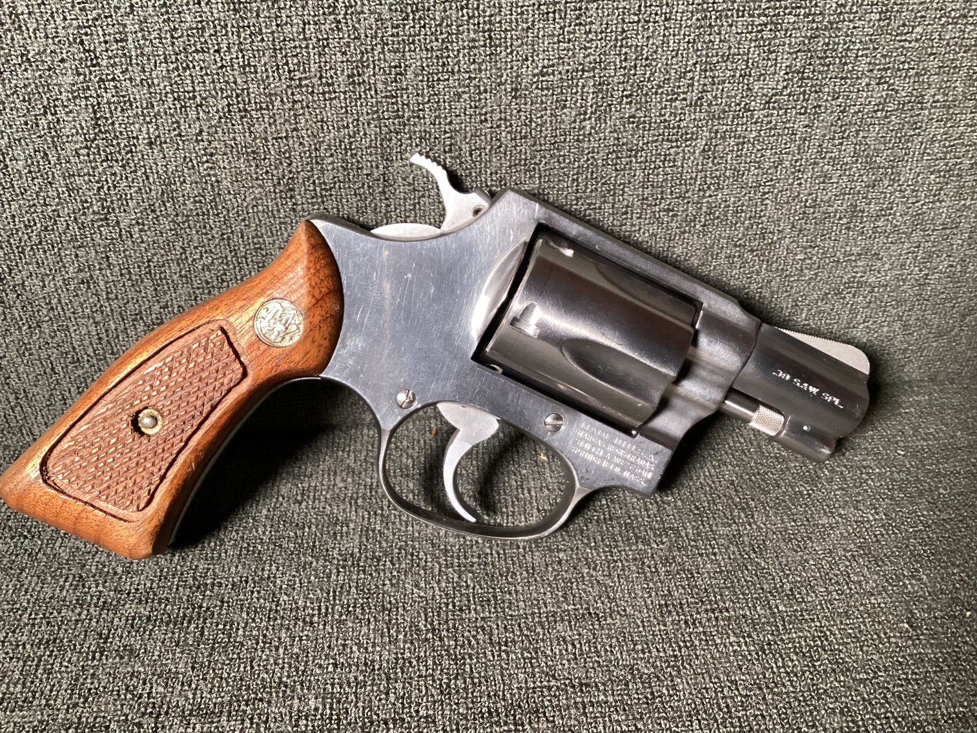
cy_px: 366
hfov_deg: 58.3
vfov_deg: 45.4
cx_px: 488
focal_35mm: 31
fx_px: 875
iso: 250
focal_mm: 3.3
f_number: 2.4
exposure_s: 1/40
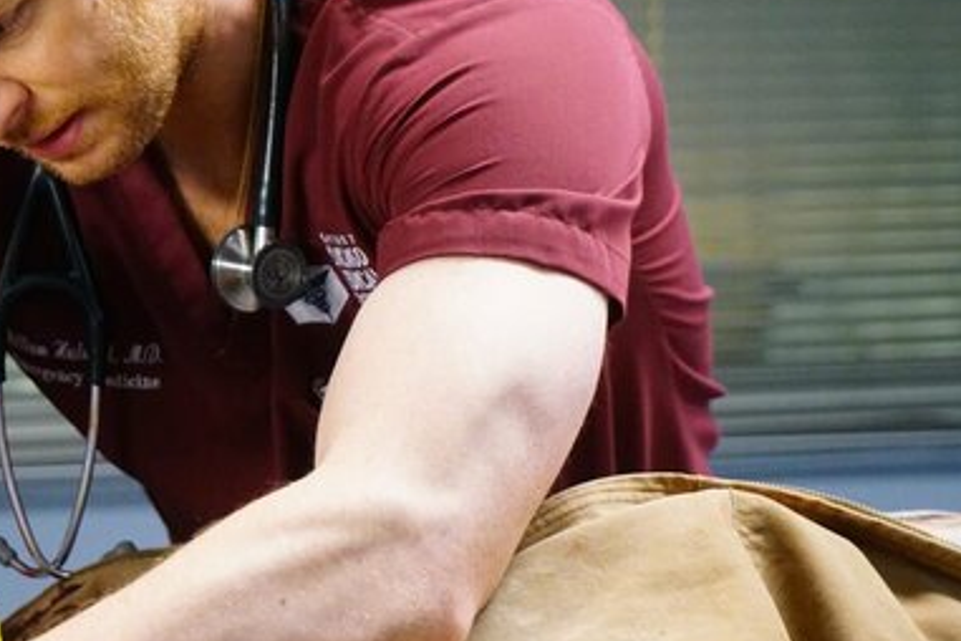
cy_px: 312
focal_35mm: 147
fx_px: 3924
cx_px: 164
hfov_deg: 13.9
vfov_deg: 9.3
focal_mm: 70
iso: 8000
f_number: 4
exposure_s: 1/125
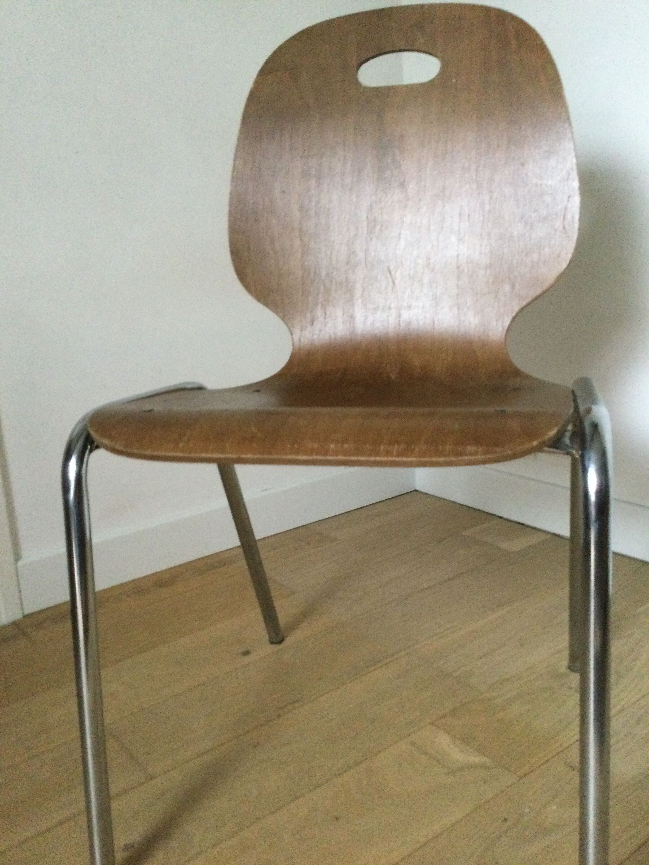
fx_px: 775
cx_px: 324
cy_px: 432
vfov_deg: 58.4
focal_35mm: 31
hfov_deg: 45.4
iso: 250
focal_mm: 3.3
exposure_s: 1/25
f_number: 2.4
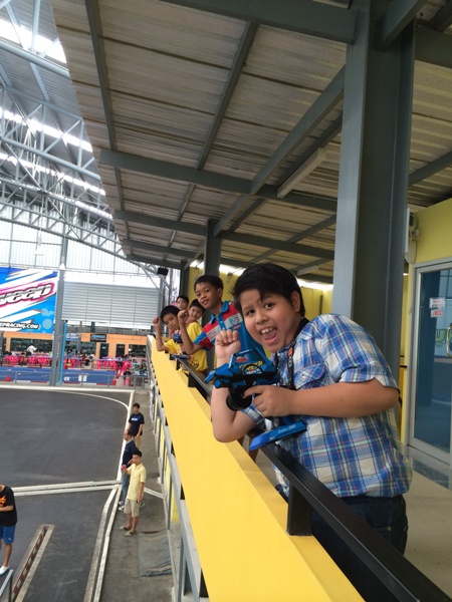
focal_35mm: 30
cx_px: 226
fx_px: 522
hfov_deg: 46.8
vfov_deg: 60.0
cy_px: 301
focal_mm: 4.12
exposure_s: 1/40
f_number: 2.2
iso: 40
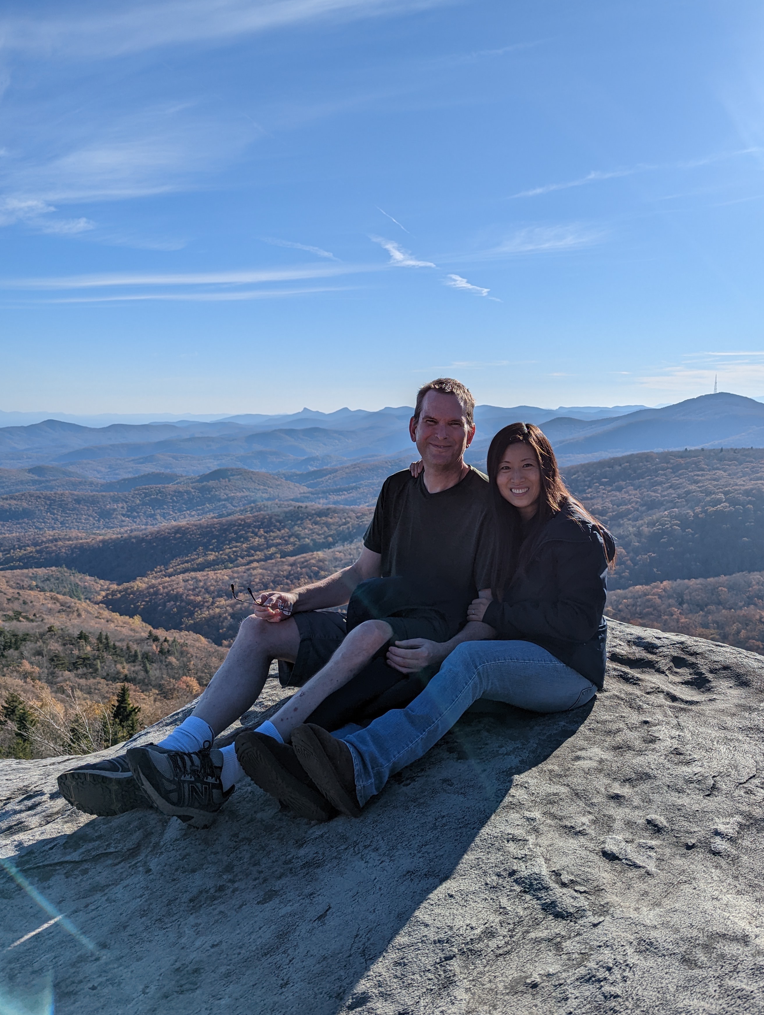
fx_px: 822
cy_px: 492
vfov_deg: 63.4
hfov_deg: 49.7
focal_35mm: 28
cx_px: 428
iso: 44
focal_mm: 6.81
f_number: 1.85
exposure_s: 1/3650
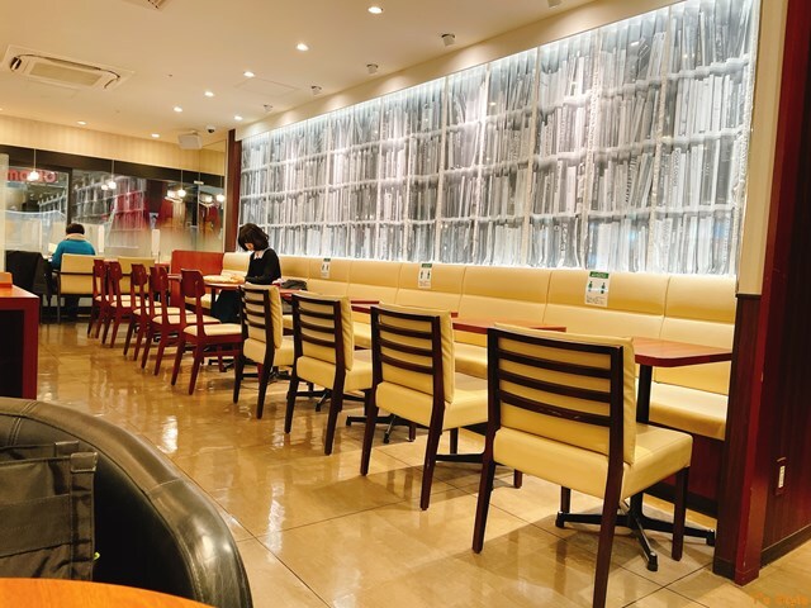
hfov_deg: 67.3
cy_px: 304
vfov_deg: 53.1
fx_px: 609
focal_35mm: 26
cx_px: 406
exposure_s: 1/50
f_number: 1.6
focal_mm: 4.2
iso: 100
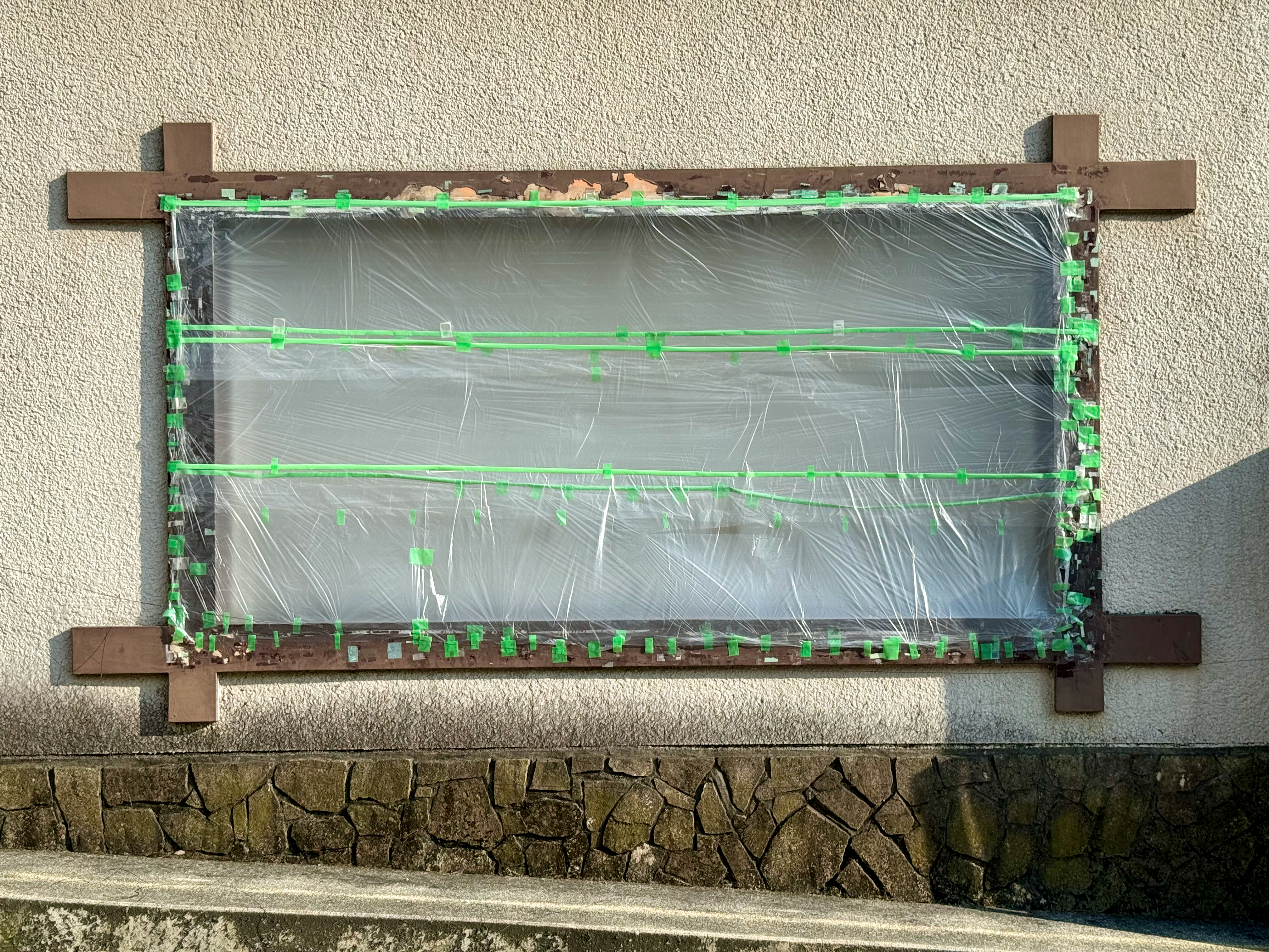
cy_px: 476
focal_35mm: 48
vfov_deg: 30.3
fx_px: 1760
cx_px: 634
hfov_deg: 39.7
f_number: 1.78
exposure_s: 1/2717
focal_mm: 6.76
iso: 64
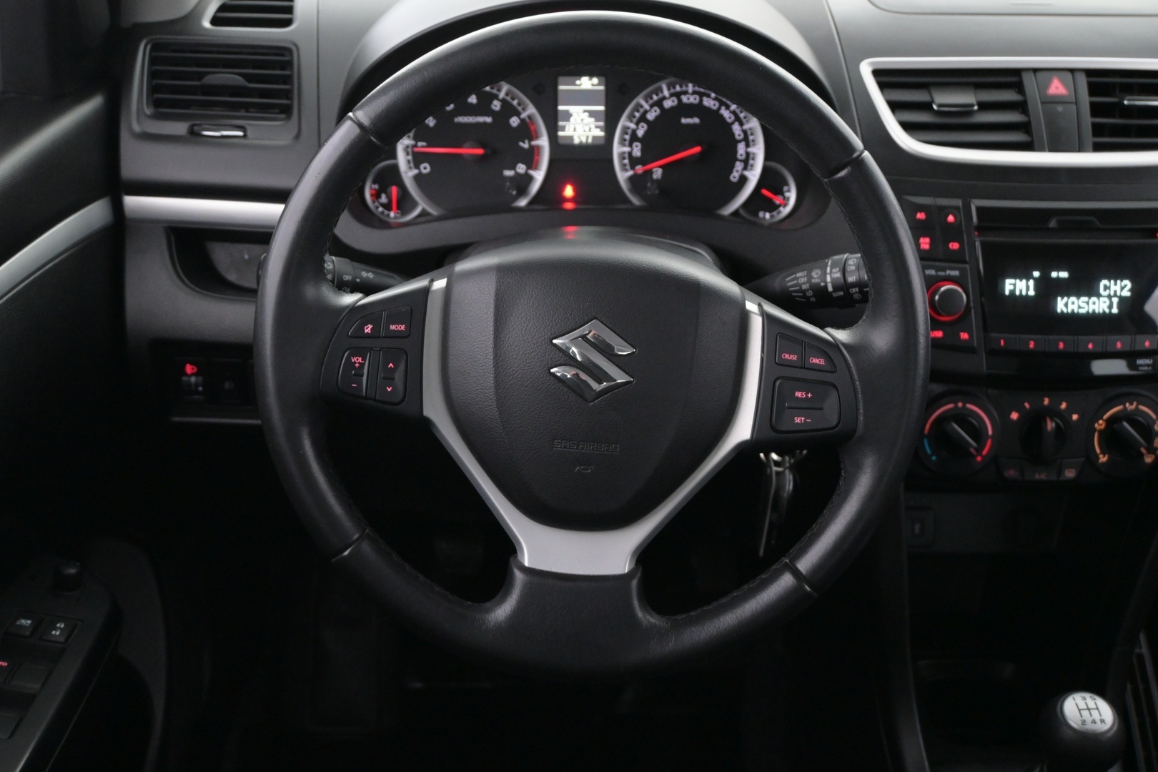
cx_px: 579
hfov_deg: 47.2
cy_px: 386
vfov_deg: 32.4
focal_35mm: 41
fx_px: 1327
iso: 3600
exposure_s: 1/40
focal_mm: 27.5
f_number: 4.5
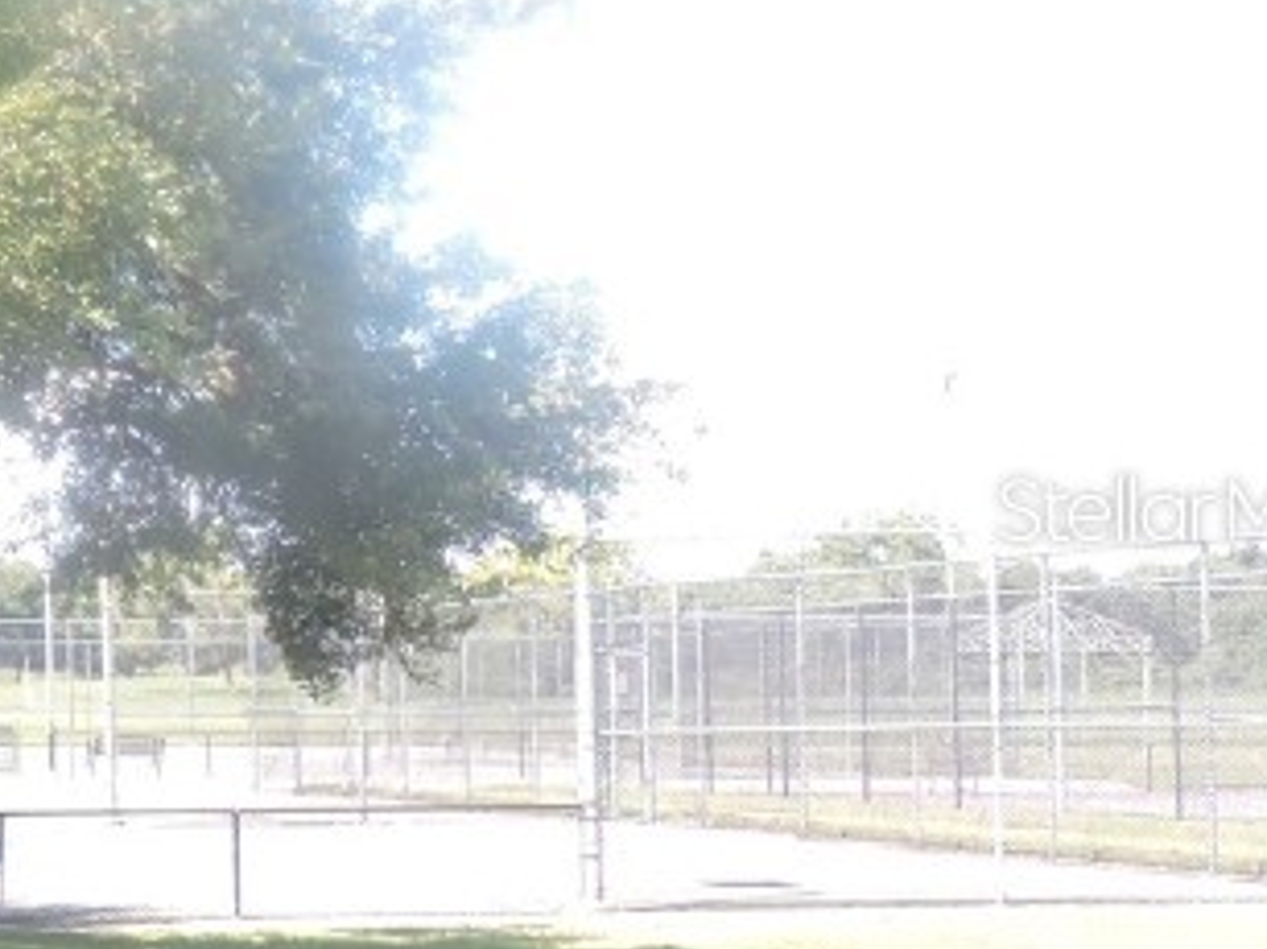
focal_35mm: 100
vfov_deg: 14.8
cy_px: 508
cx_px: -726
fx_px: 3659
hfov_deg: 17.4
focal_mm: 5.4
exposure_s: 1/640
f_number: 3.1
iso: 400
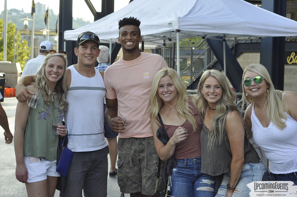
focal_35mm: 75
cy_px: 98
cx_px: 148
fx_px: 618
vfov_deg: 18.1
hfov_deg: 27.0
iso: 200
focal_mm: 50
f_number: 5.6
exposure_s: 1/125
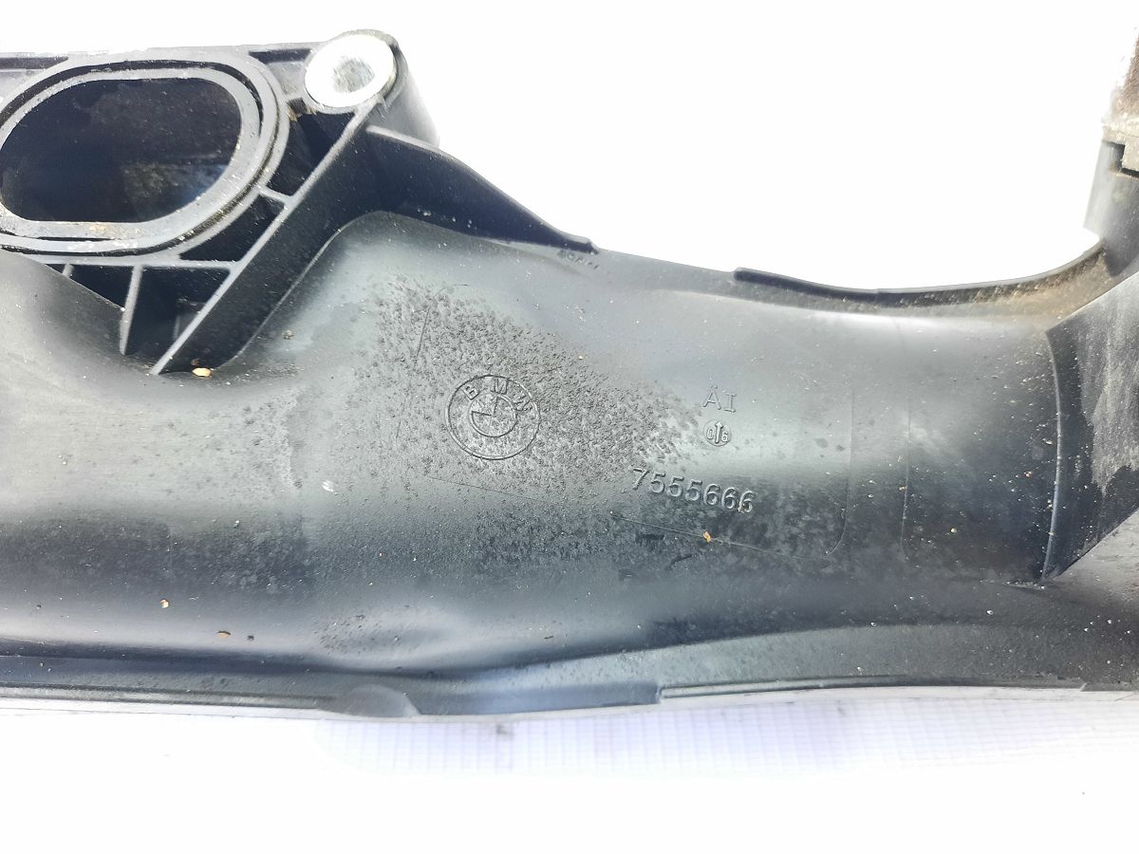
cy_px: 427
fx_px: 823
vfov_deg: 54.9
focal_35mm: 25
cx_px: 570
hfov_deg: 69.4
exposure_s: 1/30
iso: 320
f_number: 2
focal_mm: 4.6
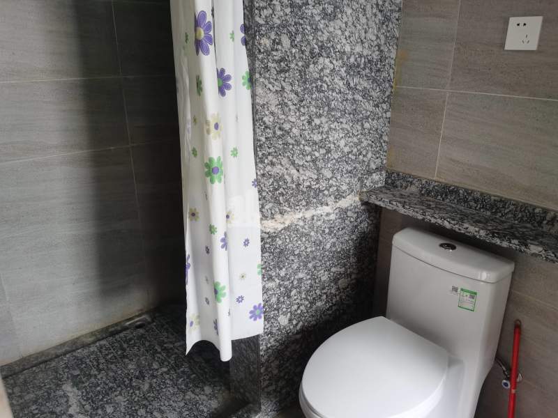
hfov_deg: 65.3
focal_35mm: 27
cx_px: 279
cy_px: 209
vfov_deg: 51.4
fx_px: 435
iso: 320
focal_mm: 5.56
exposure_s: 1/33.3
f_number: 1.6
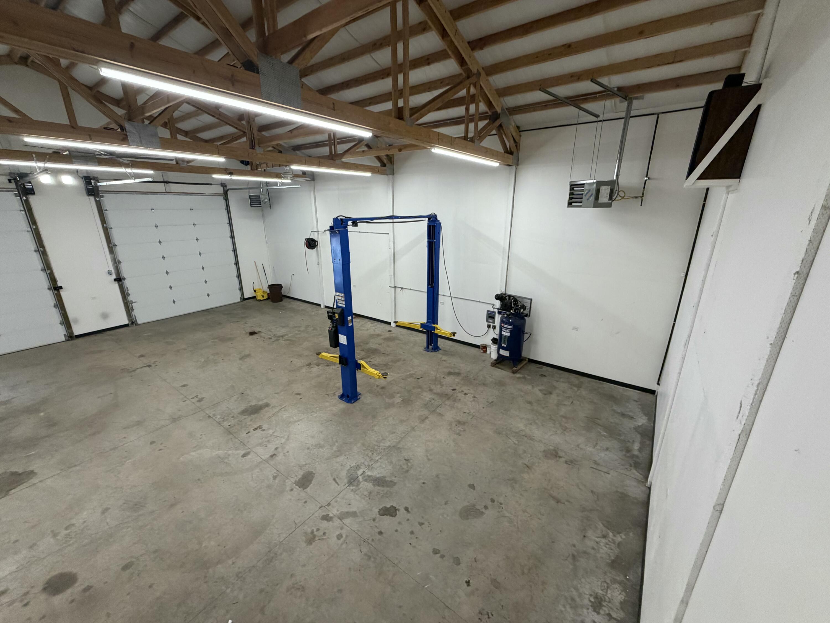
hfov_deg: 102.1
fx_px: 336
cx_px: 415
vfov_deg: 85.7
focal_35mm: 14
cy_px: 312
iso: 200
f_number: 2.2
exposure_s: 1/120
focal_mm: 2.22
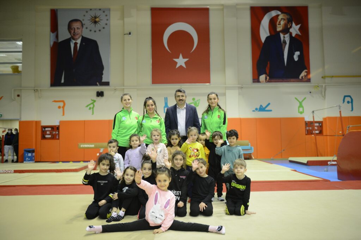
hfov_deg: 58.7
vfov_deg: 41.1
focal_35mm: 32
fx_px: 321
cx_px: 180
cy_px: 120
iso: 2000
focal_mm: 32
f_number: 2.8
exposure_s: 1/200
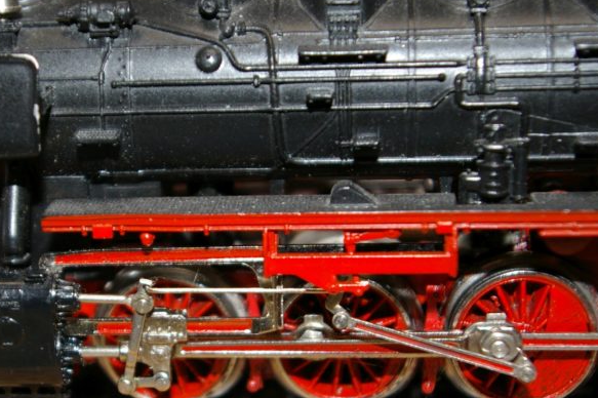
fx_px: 1442
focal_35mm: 87
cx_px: 202
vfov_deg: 15.7
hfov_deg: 23.3
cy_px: 272
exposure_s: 1/45
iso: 200
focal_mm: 33
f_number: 4
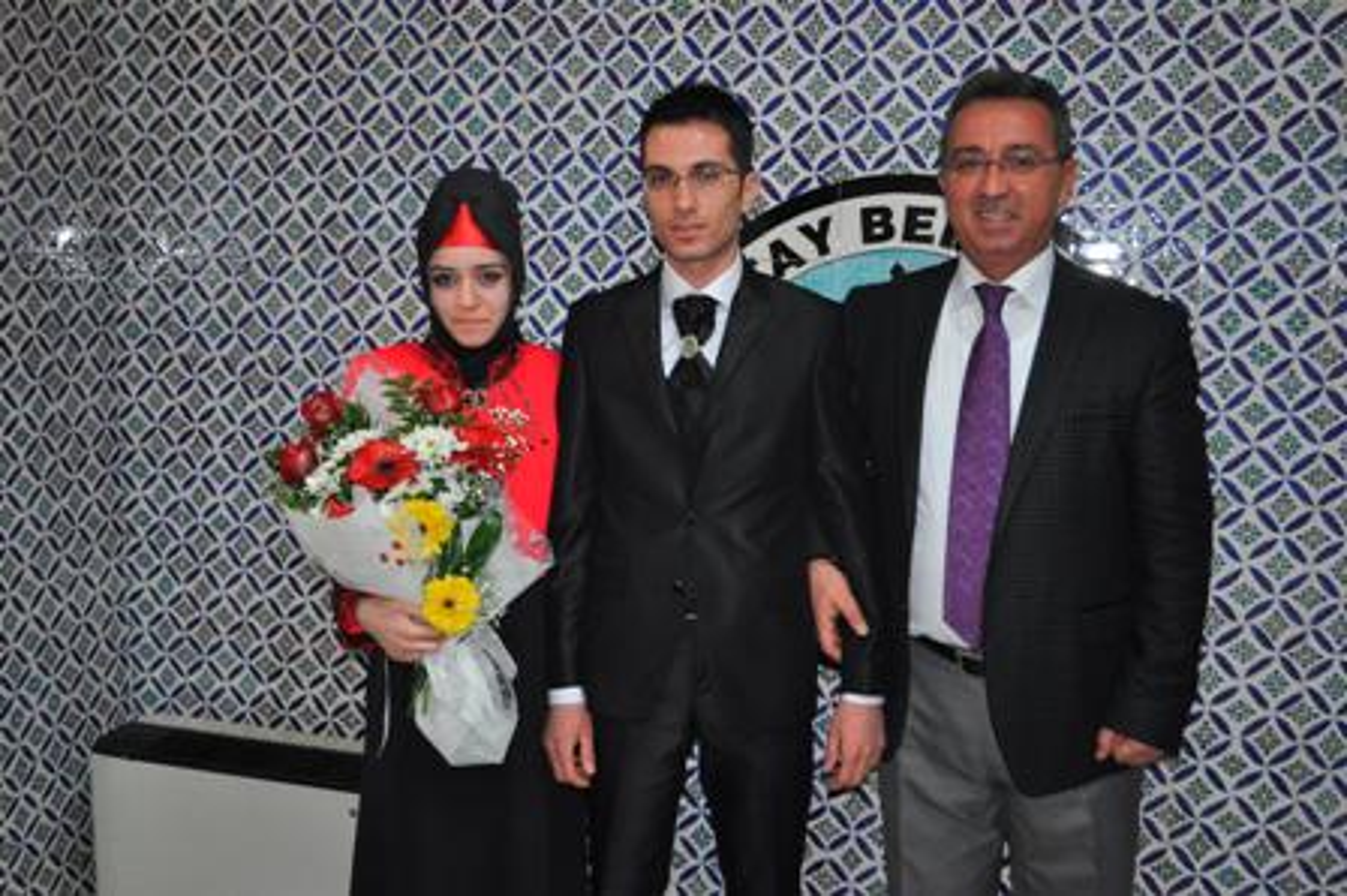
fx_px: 1346
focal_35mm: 36
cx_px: 674
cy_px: 448
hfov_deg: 53.2
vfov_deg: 36.8
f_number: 4
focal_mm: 24
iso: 800
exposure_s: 1/60
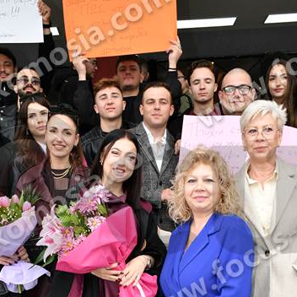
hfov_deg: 34.0
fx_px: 485
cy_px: 291
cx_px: 130
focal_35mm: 50
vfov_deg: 31.7
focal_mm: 18
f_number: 6.3
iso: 400
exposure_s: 1/160
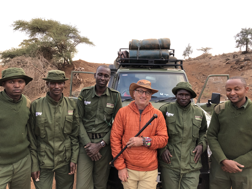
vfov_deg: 49.7
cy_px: 94
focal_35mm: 28
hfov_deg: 63.4
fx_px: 204
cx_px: 126
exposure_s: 1/40
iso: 25
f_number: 1.8
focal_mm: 3.99
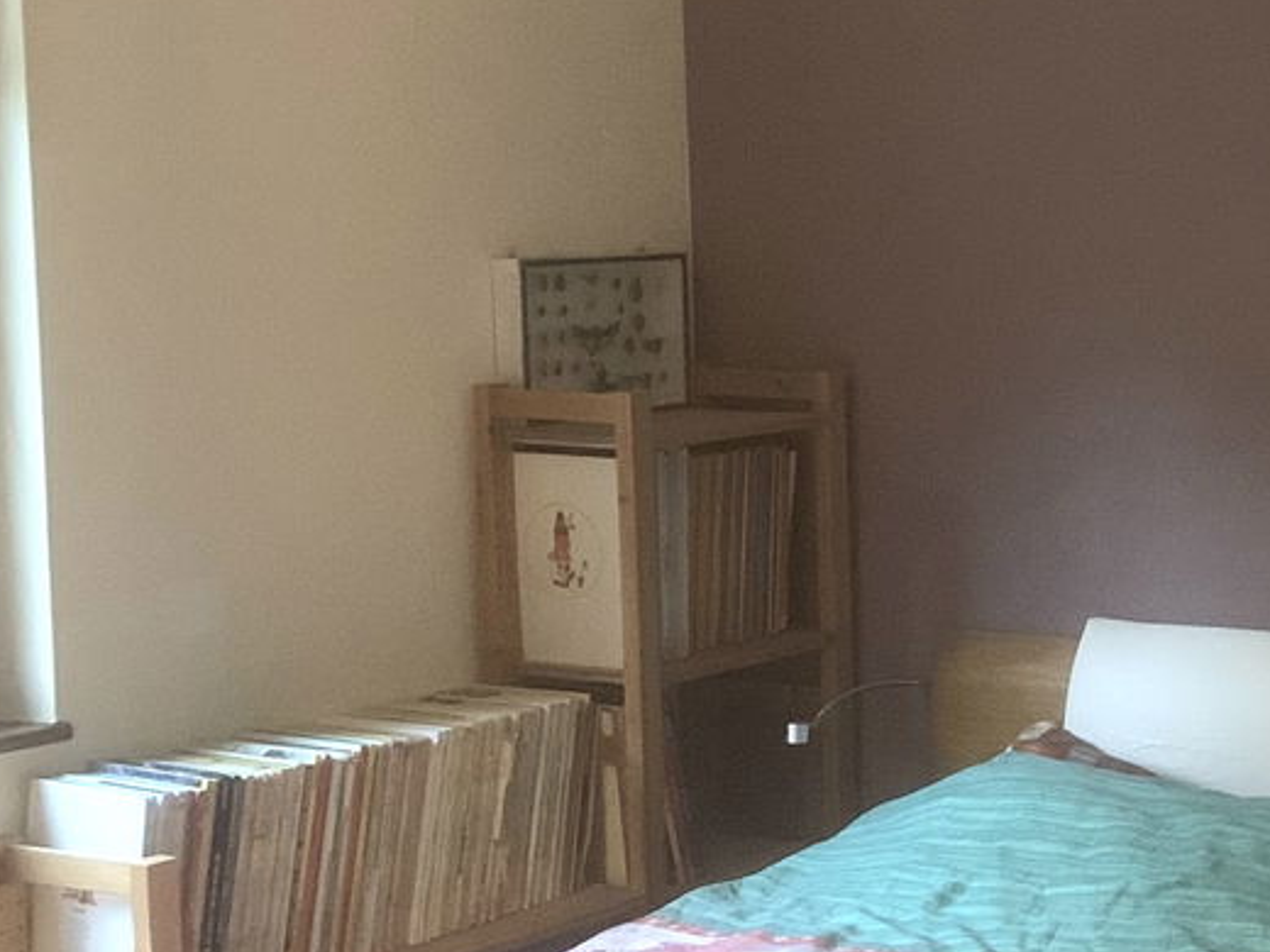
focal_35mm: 80
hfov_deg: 21.8
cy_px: 474
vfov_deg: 18.4
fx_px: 2935
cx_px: 1680
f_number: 1.8
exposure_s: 1/15
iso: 640
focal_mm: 4.25
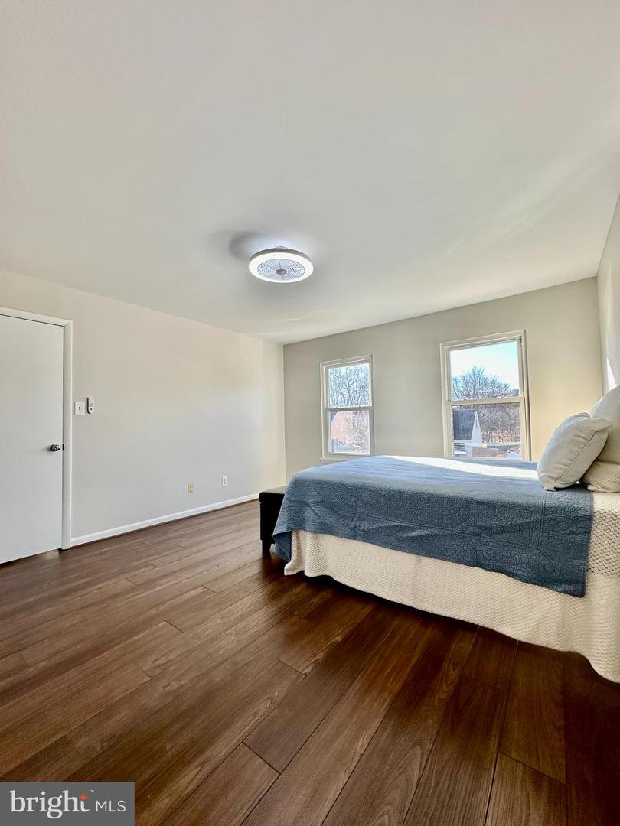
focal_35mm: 14
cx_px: 310
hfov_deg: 85.7
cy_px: 413
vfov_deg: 102.1
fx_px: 334
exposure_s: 1/120
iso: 40
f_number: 2.2
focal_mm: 2.22
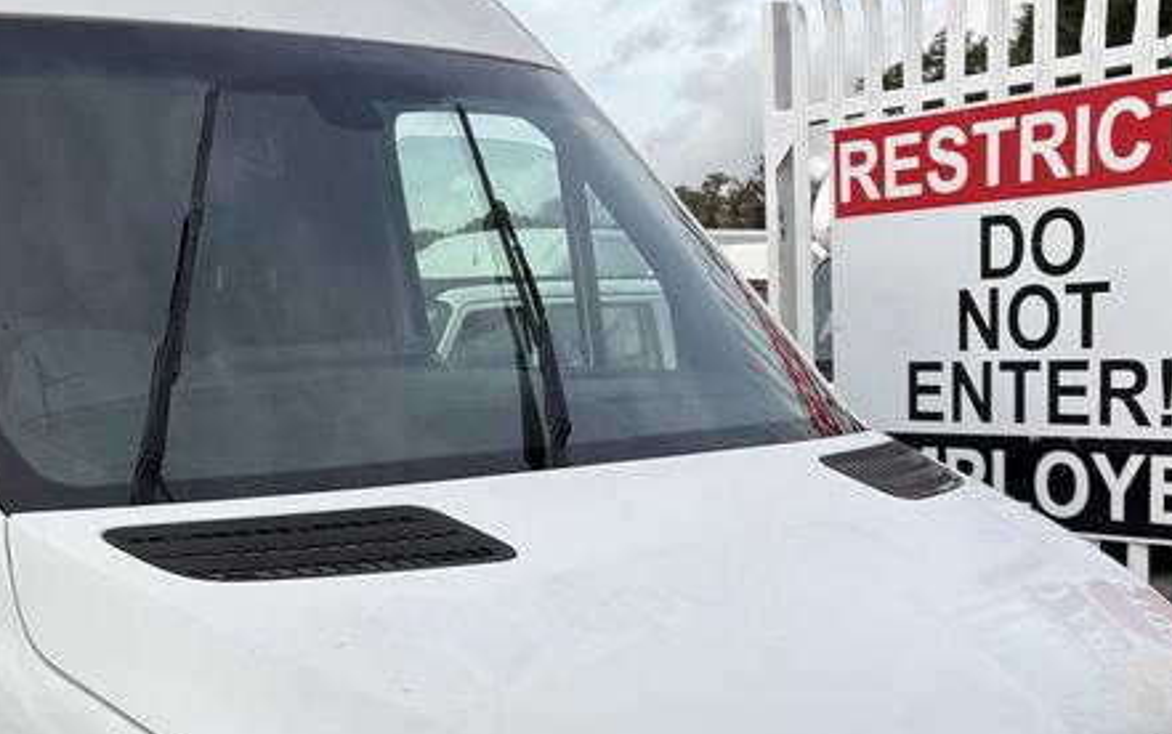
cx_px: 319
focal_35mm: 56
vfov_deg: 22.7
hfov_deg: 35.6
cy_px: 628
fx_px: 1789
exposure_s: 1/1587
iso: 50
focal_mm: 5.96
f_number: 1.6
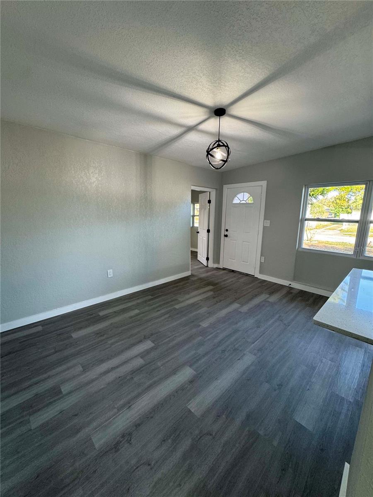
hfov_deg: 85.7
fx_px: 201
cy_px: 248
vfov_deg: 102.1
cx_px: 186
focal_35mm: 14
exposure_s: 1/60
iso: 160
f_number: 2.2
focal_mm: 2.22
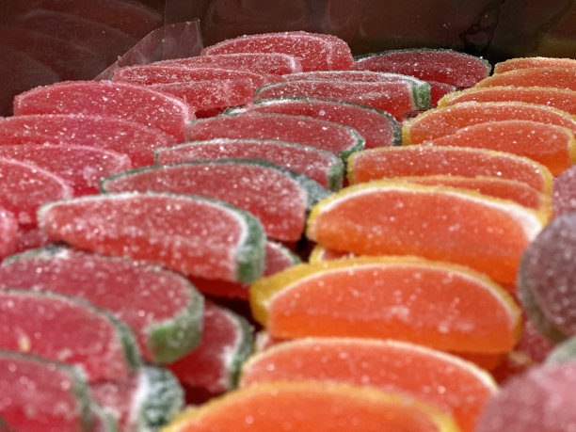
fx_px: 1281
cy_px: 216
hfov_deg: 25.3
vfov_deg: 19.1
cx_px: 288
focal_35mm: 77
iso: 200
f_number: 2.8
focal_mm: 9
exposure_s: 1/100
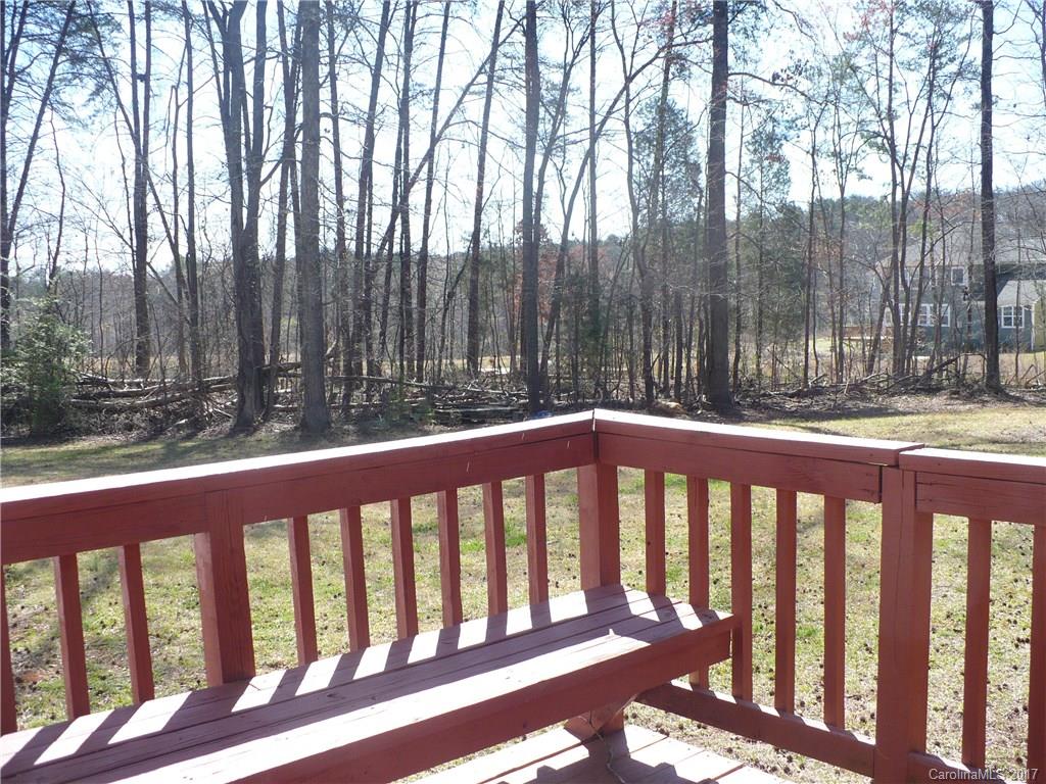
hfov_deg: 50.1
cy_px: 392
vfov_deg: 38.7
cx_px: 523
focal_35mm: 37
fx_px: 1118
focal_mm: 6.1
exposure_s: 1/500
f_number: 2.8
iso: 100
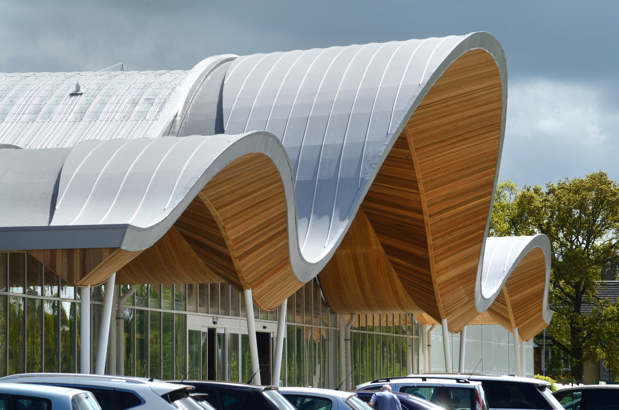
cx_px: 310
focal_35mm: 218
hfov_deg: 9.5
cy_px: 205
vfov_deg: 6.3
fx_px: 3732
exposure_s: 1/125
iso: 100
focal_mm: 145
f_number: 14
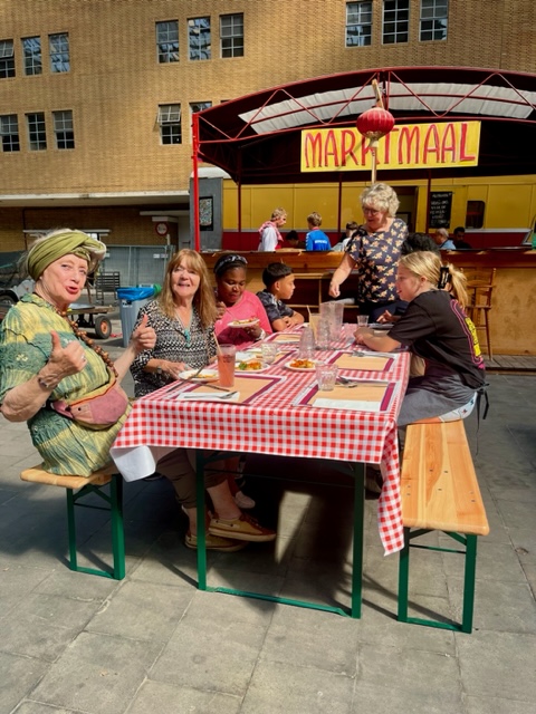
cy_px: 357
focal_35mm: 26
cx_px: 268
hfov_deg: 53.1
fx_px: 537
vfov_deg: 67.3
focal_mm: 5.1
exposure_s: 1/608
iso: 50
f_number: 1.6
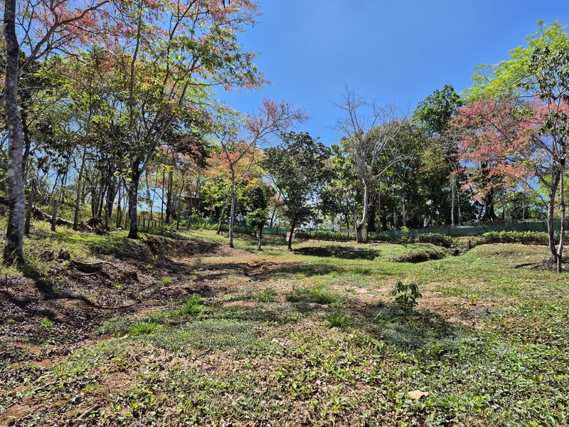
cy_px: 214
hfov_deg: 73.9
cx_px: 284
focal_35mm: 23
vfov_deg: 58.9
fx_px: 378
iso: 25
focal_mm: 5.4
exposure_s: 1/1292
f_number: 1.8
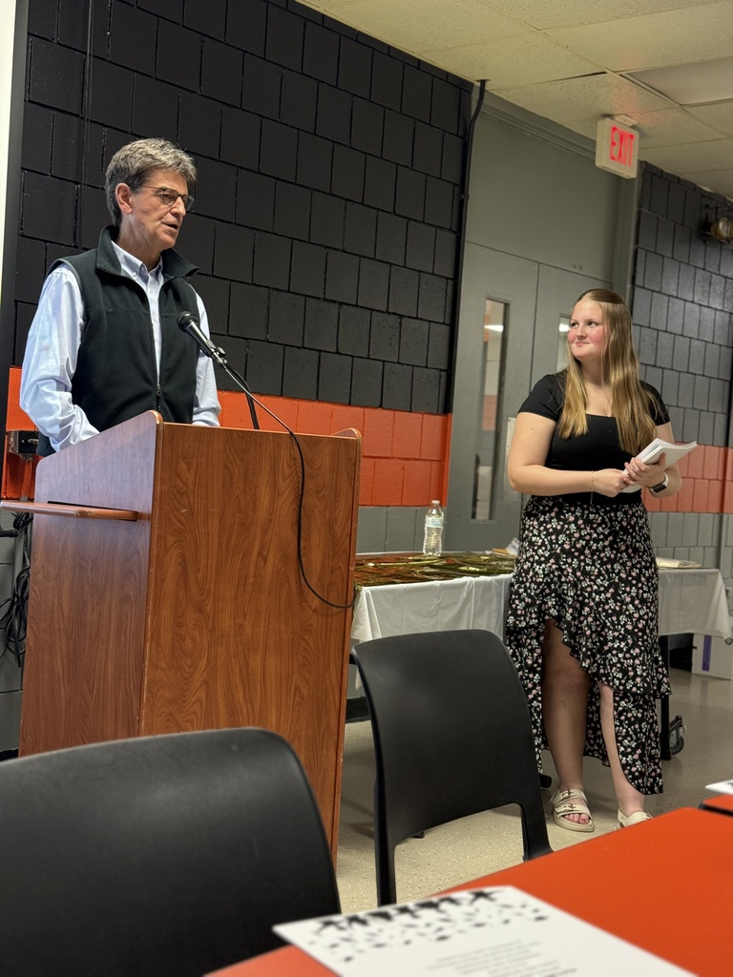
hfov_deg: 30.3
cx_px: 366
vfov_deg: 39.7
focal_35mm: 48
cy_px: 488
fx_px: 1355
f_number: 1.78
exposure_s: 1/60
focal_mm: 6.76
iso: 200
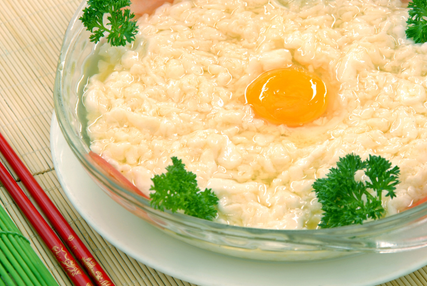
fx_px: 2193
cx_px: 283
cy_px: 104
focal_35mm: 185
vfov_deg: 7.4
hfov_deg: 11.1
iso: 100
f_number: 9
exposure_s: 1/160
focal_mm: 85
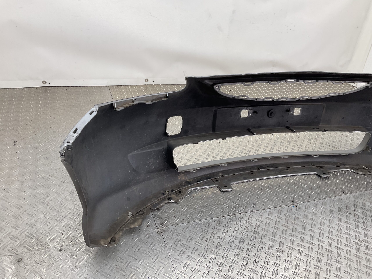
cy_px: 140
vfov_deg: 48.2
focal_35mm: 29
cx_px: 186
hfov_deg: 61.7
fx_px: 312
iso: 32
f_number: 1.8
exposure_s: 1/120
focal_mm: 3
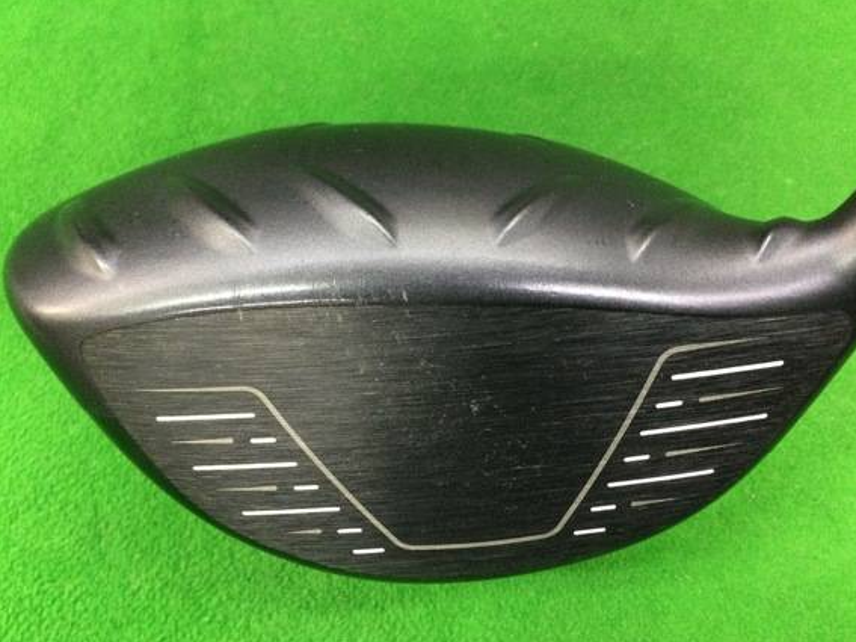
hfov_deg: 52.6
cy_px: 332
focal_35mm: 35
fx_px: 865
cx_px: 433
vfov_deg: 40.7
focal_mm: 3.3
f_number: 2.4
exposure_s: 1/24
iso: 200
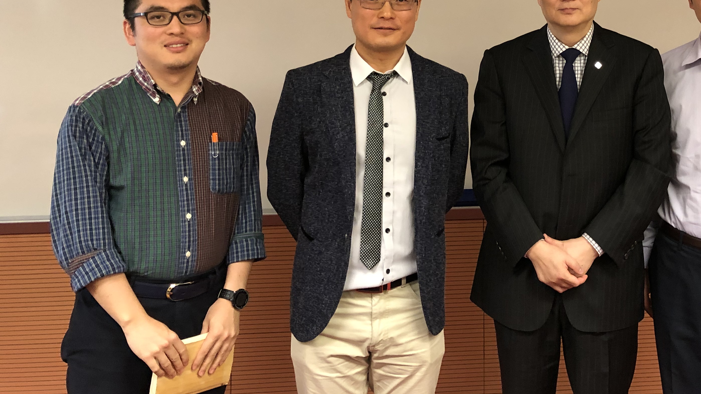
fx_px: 818
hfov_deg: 45.2
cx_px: 505
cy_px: 29
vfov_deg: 26.1
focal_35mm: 44
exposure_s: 1/17
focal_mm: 4
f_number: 1.8
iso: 100
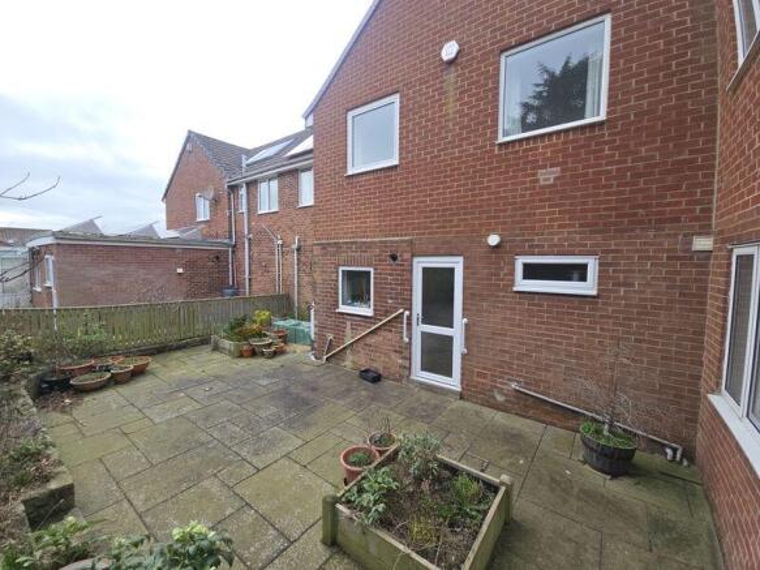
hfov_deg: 106.2
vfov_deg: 89.9
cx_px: 380
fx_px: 285
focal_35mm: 13
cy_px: 285
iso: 50
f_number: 2.2
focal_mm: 2.2
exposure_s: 1/221
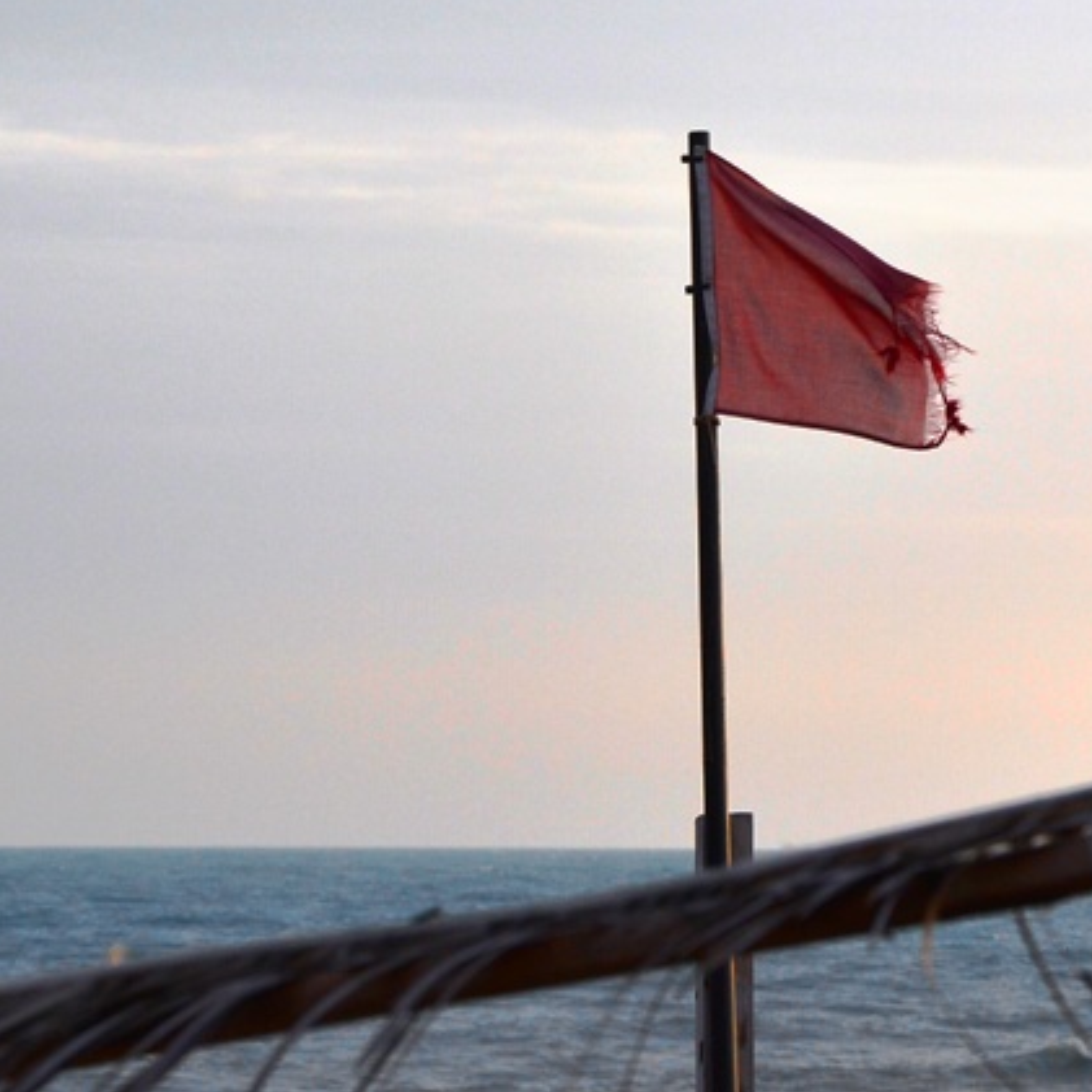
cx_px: 778
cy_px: 545
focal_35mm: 154
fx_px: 5496
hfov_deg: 11.3
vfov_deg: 11.3
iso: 400
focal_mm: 80
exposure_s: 1/250
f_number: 10
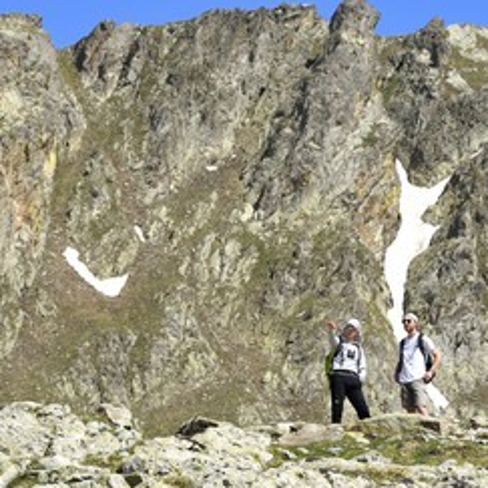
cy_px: 239
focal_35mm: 250
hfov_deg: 7.0
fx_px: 3987
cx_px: 193
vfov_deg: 7.0
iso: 200
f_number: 10
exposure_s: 1/320
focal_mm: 170
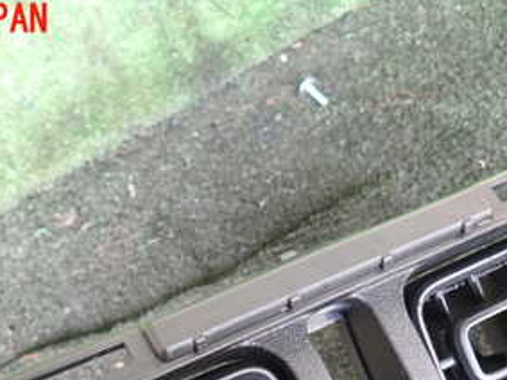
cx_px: 260
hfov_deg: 36.2
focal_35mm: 53
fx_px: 776
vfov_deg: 25.8
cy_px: 402
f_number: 2
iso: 200
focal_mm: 4.5
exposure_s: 1/50
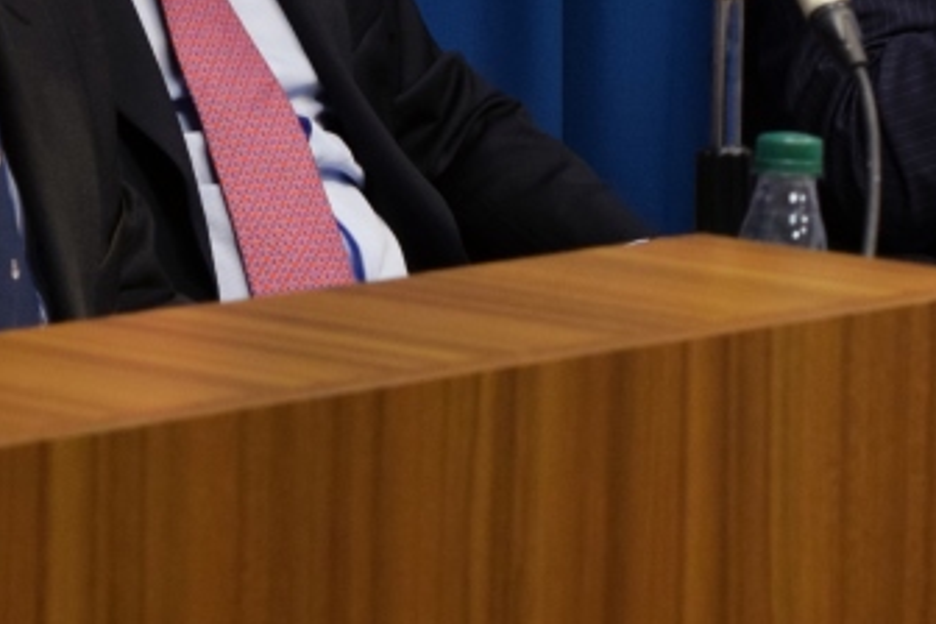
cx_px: 1223
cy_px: -291
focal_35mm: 252
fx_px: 6539
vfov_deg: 5.4
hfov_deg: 8.1
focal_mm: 55
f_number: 5.6
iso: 1000
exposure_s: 1/60
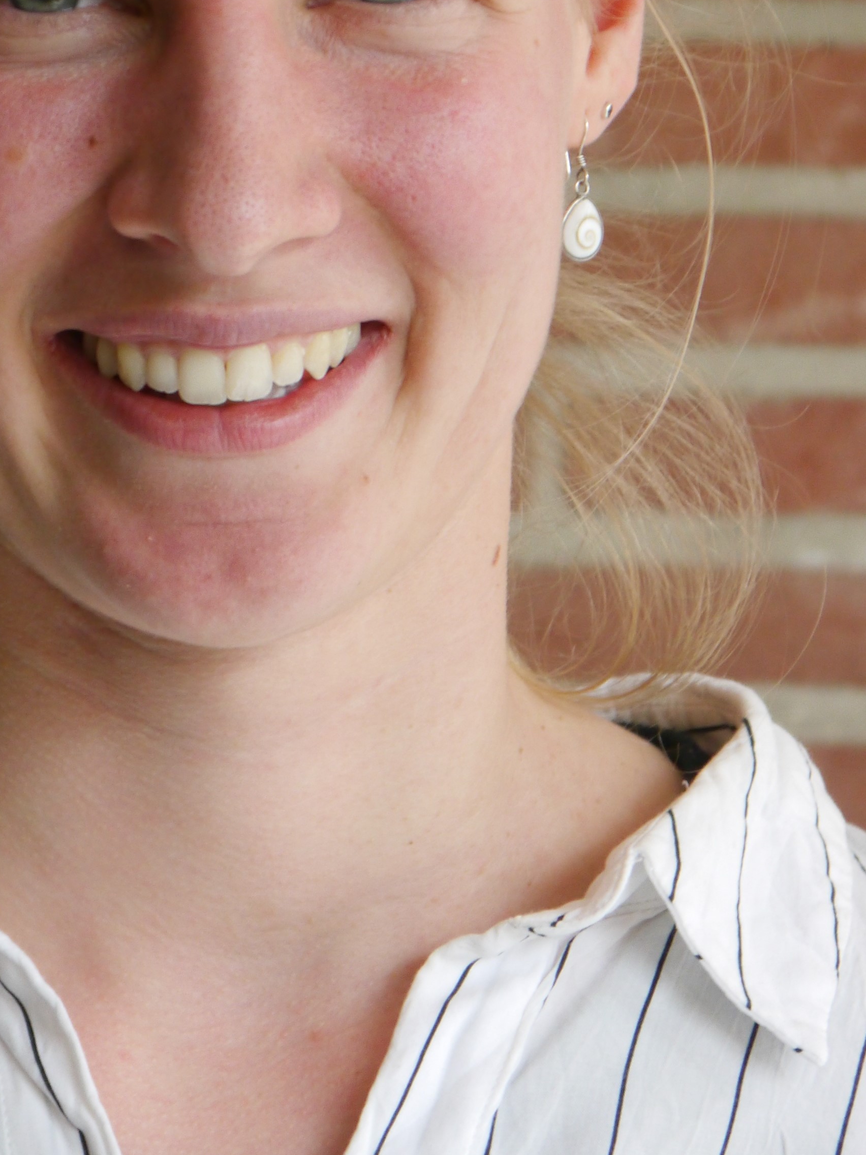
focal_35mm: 133
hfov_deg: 11.1
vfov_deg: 14.7
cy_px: 226
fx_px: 4436
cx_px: 173
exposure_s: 1/80
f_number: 5.4
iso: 640
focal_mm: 37
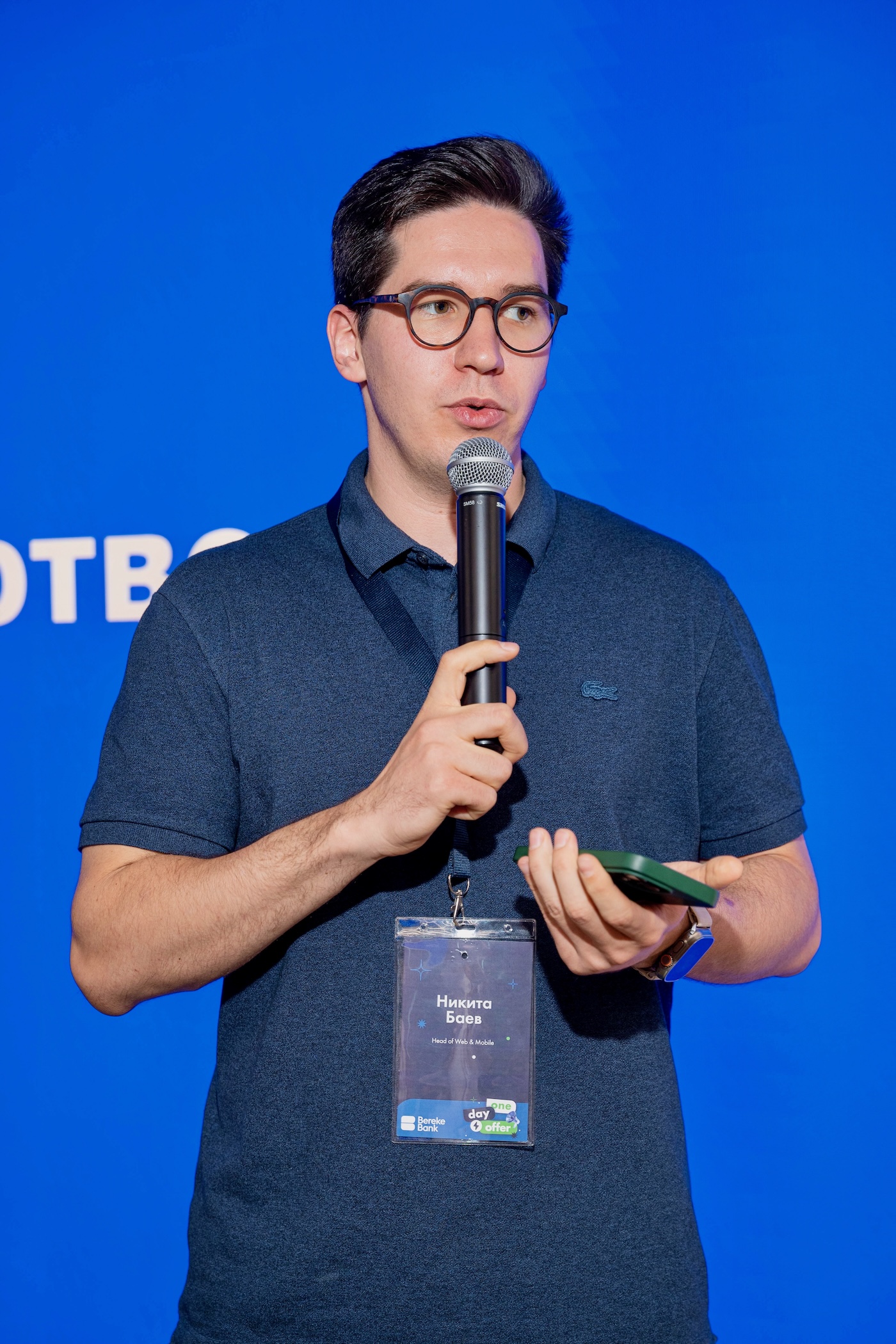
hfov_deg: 24.4
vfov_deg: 35.9
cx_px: 448
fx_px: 2072
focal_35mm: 56
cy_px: 672
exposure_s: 1/125
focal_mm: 55.5
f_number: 4
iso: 800
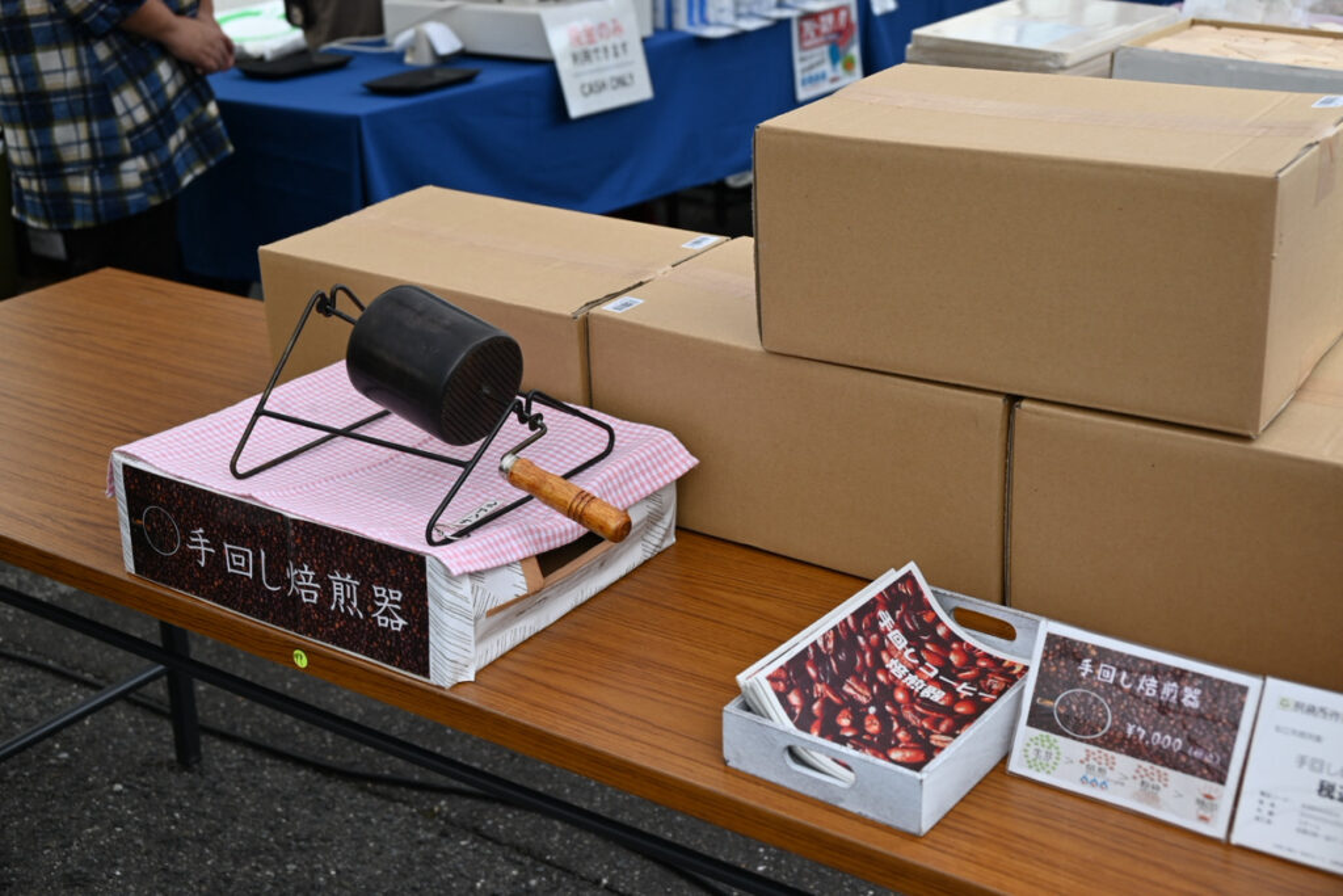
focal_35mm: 47
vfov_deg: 28.7
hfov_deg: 41.9
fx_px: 1753
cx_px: 672
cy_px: 448
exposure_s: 1/250
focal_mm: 47
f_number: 5.6
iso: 140
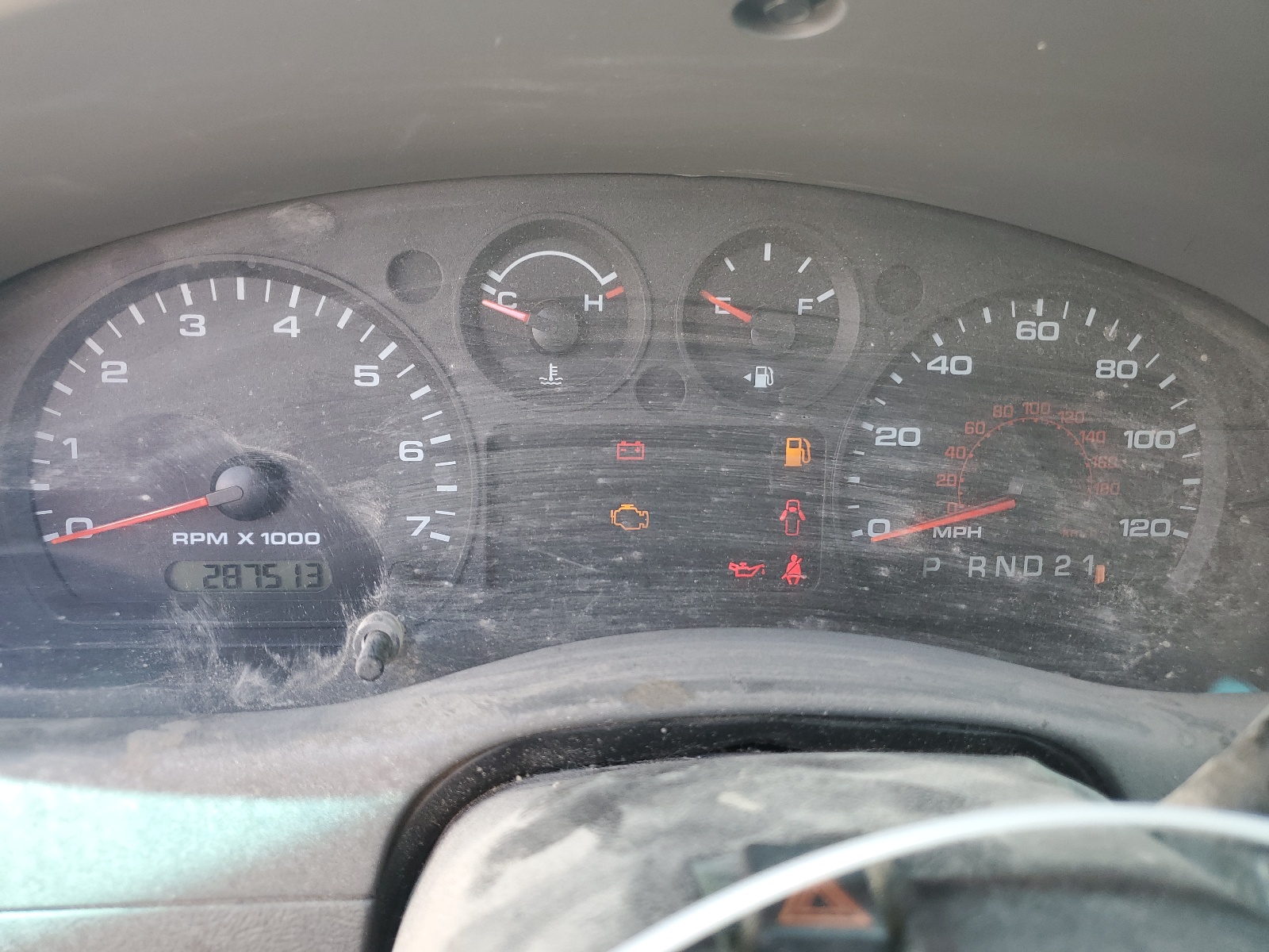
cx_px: 634
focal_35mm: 26
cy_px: 476
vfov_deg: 53.1
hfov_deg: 67.3
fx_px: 953
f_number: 1.5
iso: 54
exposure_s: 1/60.2
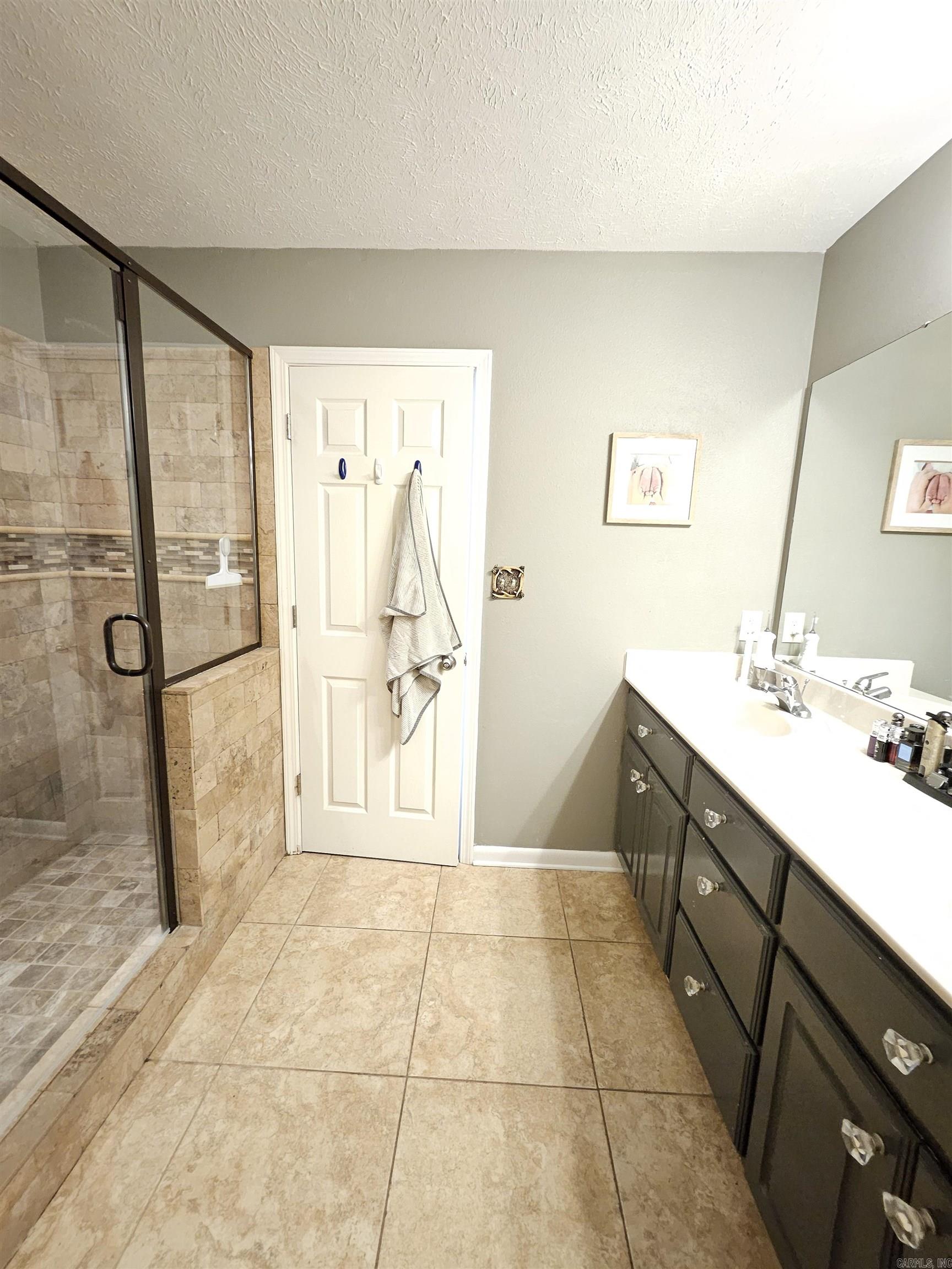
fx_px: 477
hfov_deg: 89.9
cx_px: 476
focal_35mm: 13
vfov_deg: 106.2
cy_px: 634
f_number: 2.2
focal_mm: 1.74
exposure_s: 1/30
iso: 640
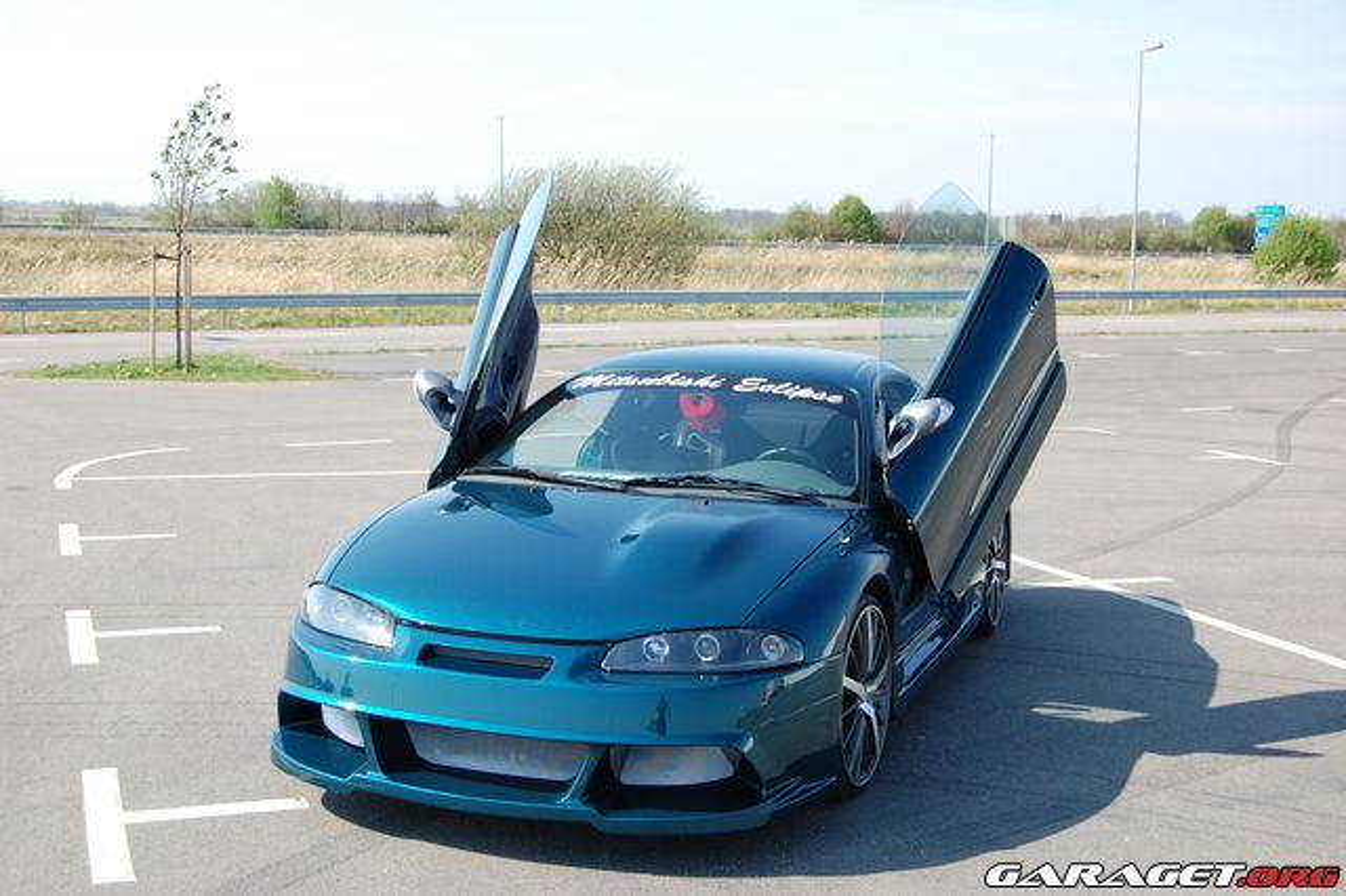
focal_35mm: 46
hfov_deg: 42.3
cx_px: 673
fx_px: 1738
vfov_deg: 28.9
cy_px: 448
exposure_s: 1/250
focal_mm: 31
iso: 200
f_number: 8
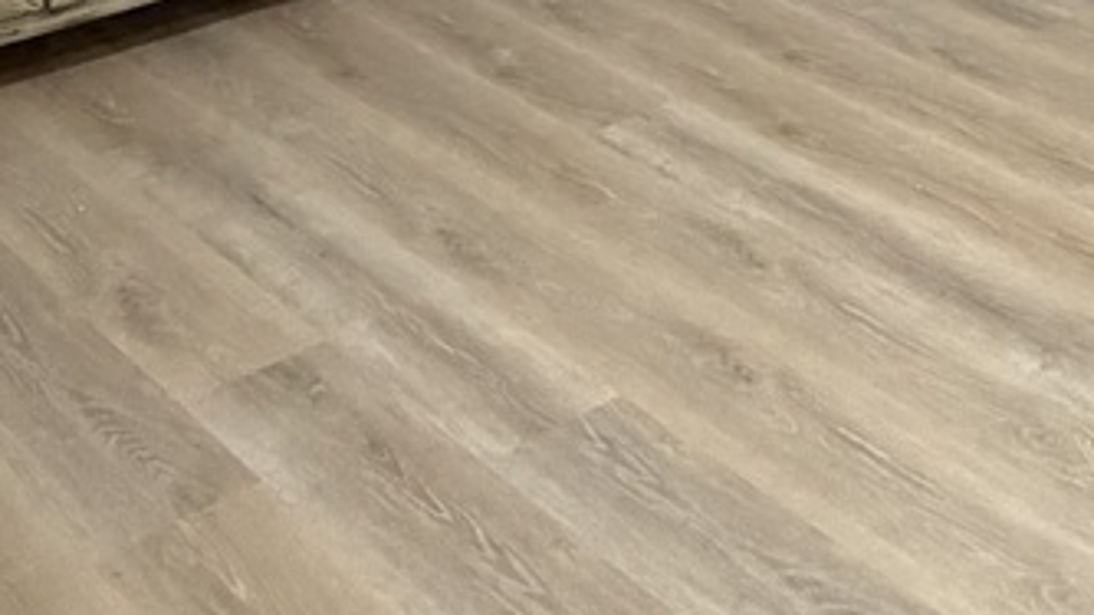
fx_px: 1914
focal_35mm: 66
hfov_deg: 30.5
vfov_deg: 14.9
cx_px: 989
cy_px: -622
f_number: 2.2
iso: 250
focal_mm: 2.22
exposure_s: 1/120
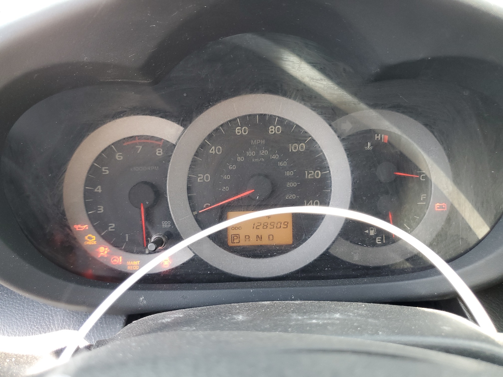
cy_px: 188
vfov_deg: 53.1
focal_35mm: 26
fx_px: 378
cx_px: 252
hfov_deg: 67.3
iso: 78
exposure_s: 1/120
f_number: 1.5
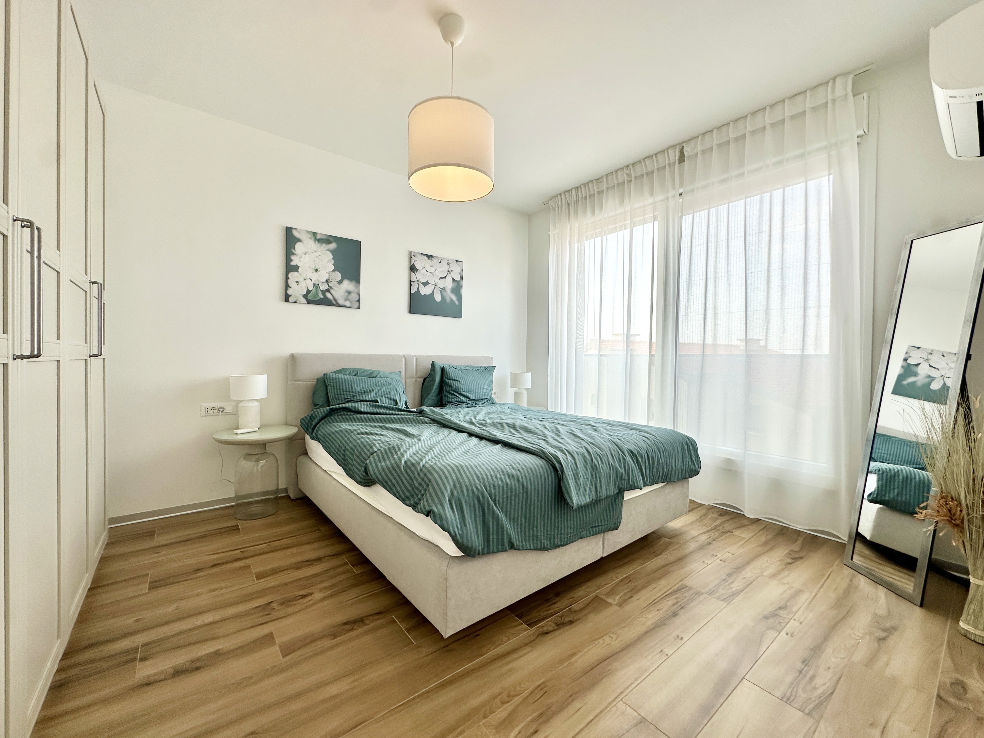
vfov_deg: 85.7
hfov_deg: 102.1
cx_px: 492
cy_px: 369
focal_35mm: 14
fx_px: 398
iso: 40
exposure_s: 1/126
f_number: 2.2
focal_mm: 2.22
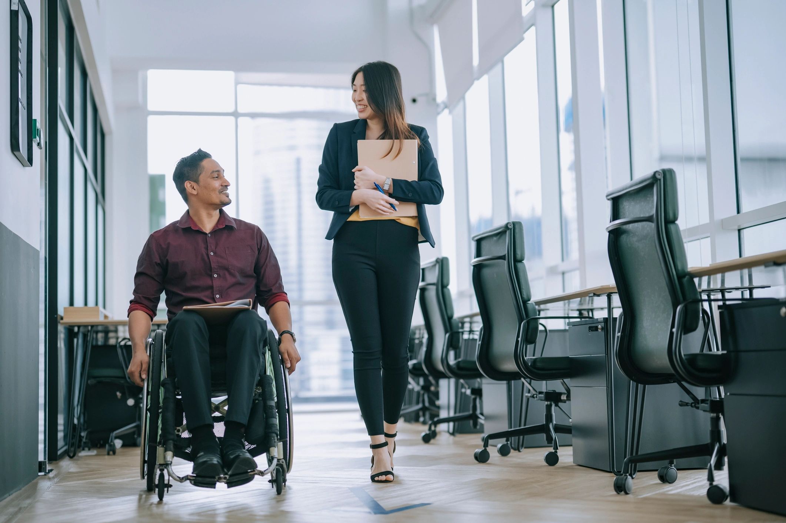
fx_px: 1091
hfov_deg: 39.6
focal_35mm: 50
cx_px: 393
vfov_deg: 27.0
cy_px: 262
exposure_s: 1/640
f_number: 1.6
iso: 250
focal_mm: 50
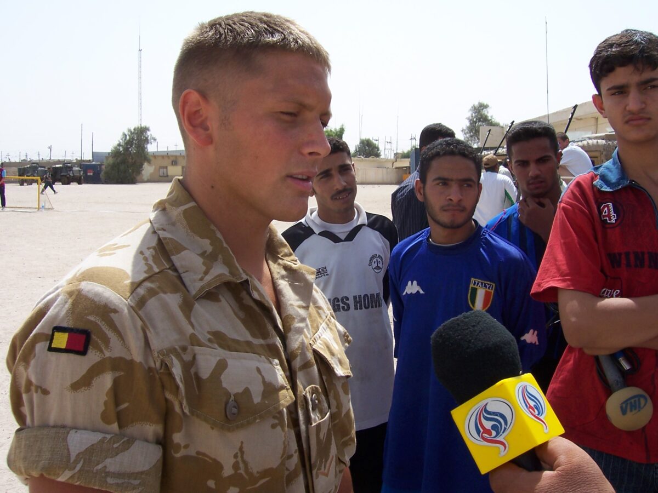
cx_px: 329
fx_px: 684
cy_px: 246
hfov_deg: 51.4
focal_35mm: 36
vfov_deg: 39.7
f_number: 4.8
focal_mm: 6
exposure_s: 1/500
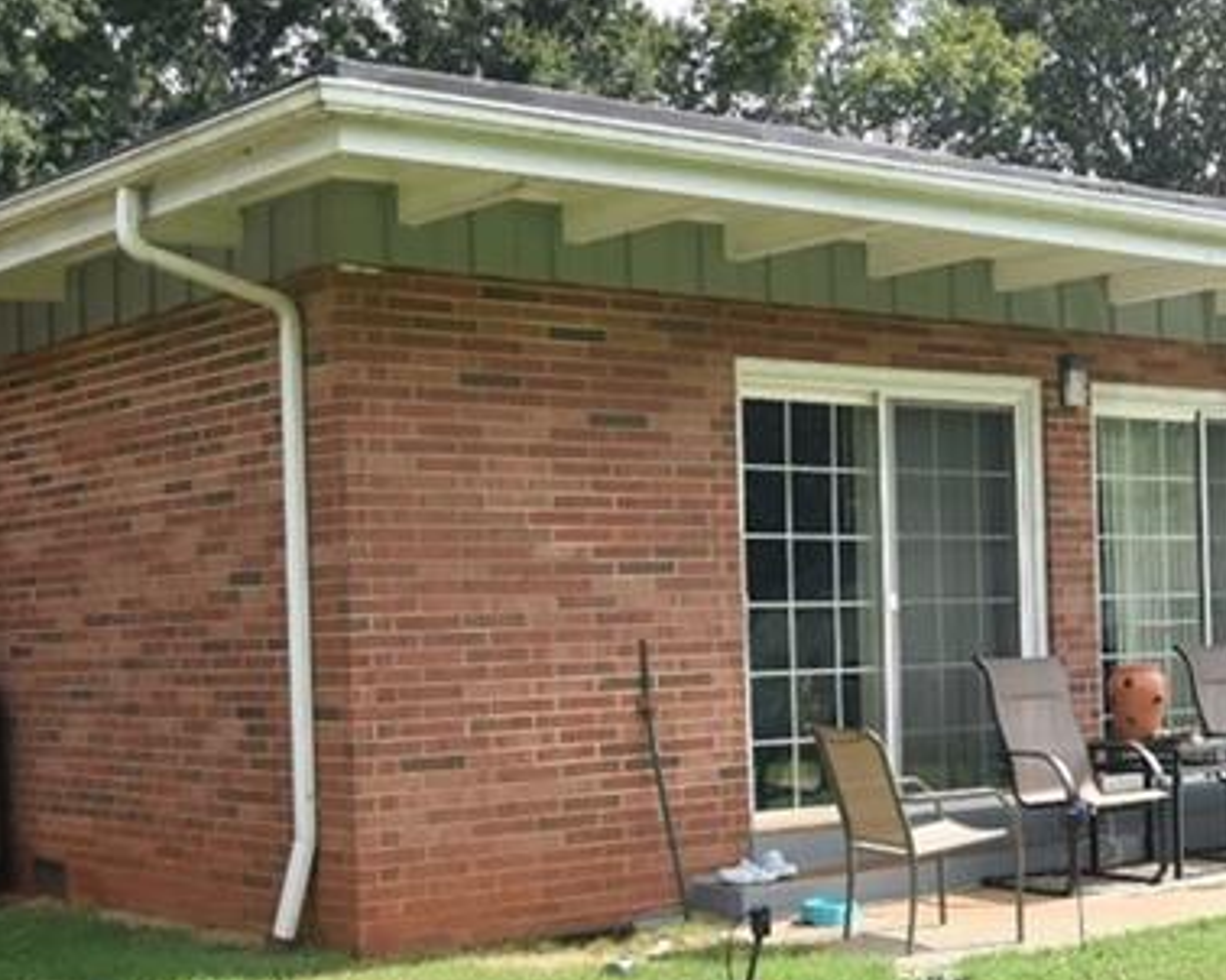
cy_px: 630
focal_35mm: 61
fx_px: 2212
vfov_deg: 24.9
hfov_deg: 30.5
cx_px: 918
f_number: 8
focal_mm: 16
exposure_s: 1/500
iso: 360
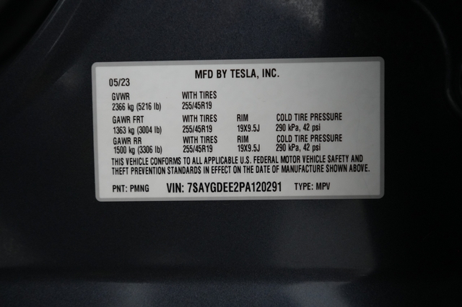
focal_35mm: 28
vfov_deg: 46.4
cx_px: 231
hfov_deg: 65.5
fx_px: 359
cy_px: 154
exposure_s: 1/160
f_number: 2.8
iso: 3200
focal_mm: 28
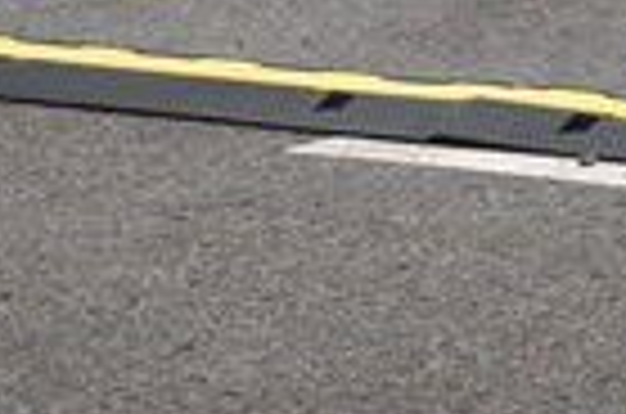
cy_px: -781
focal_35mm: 377
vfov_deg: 3.5
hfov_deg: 5.1
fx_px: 6541
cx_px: 2207
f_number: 8
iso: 200
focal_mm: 34
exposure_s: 1/250
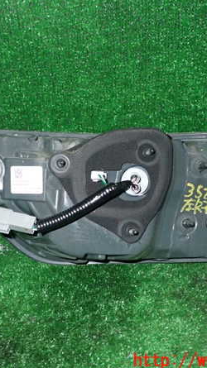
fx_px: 459
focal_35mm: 47
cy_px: 185
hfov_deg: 25.3
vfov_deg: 43.7
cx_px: 72
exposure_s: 1/30
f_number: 7.1
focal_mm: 5.79
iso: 800
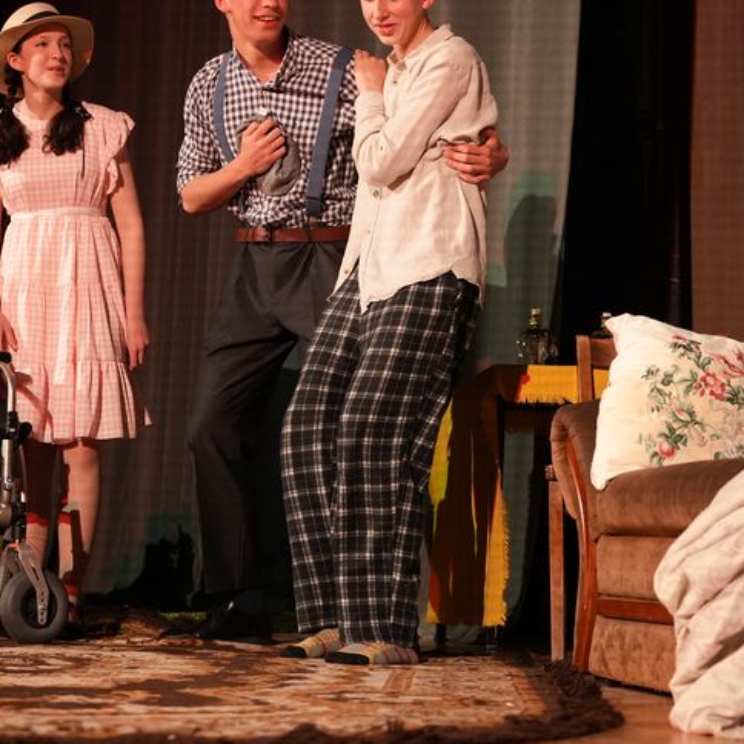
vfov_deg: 23.7
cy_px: 301
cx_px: 197
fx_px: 1768
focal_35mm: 73
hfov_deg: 23.5
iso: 4000
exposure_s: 1/160
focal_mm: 40.4
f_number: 2.8
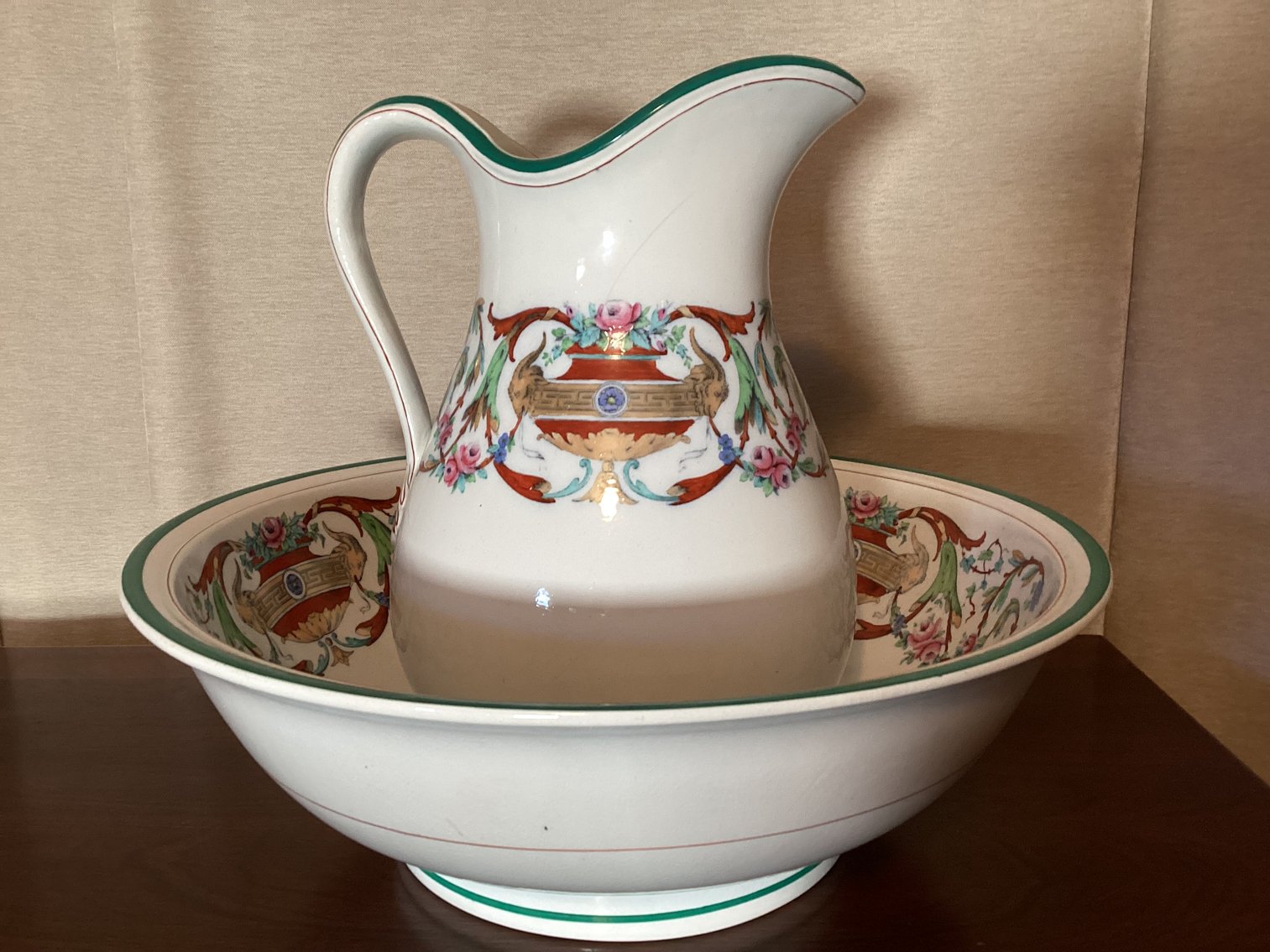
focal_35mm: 31
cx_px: 635
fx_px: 1137
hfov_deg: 58.3
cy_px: 476
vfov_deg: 45.4
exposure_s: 1/60
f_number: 2.4
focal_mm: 3.3
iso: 160
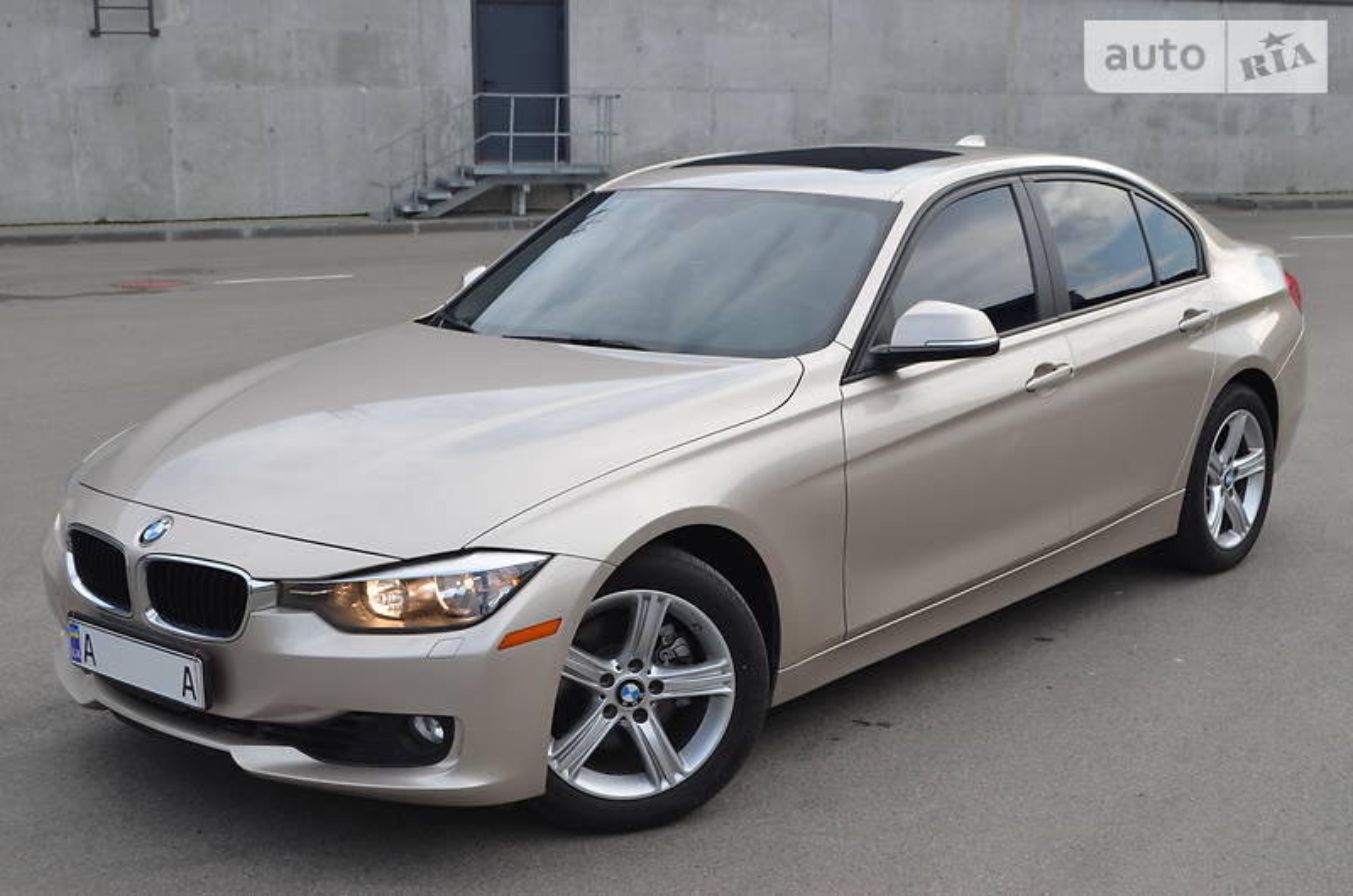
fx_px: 1800
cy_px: 448
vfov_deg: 28.0
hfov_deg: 41.2
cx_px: 676
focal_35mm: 48
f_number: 7.1
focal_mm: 32
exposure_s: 1/125
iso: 100
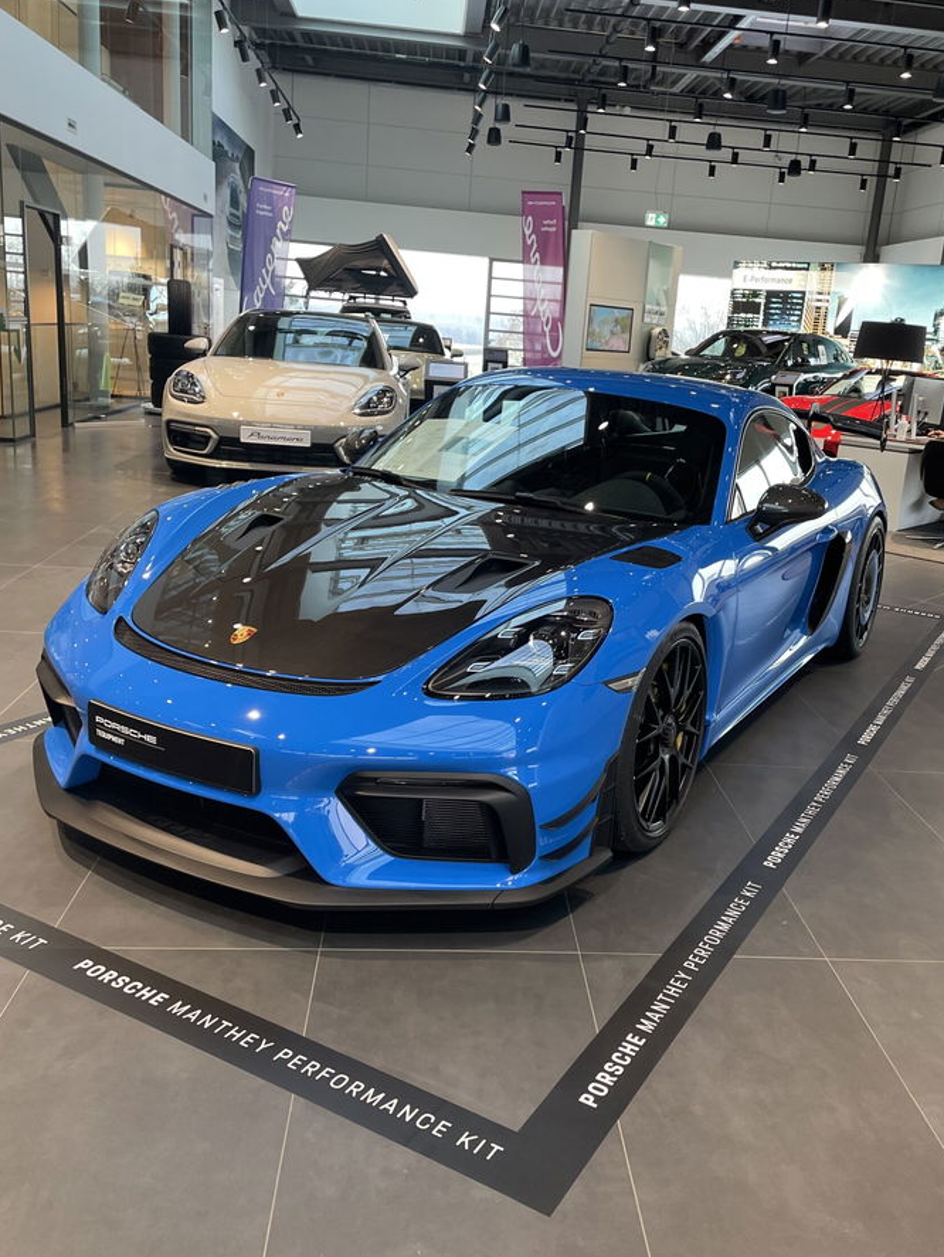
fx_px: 1090
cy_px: 616
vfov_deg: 59.9
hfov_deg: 46.7
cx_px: 541
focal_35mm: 30
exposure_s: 1/100
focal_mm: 4.2
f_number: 1.6
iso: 125
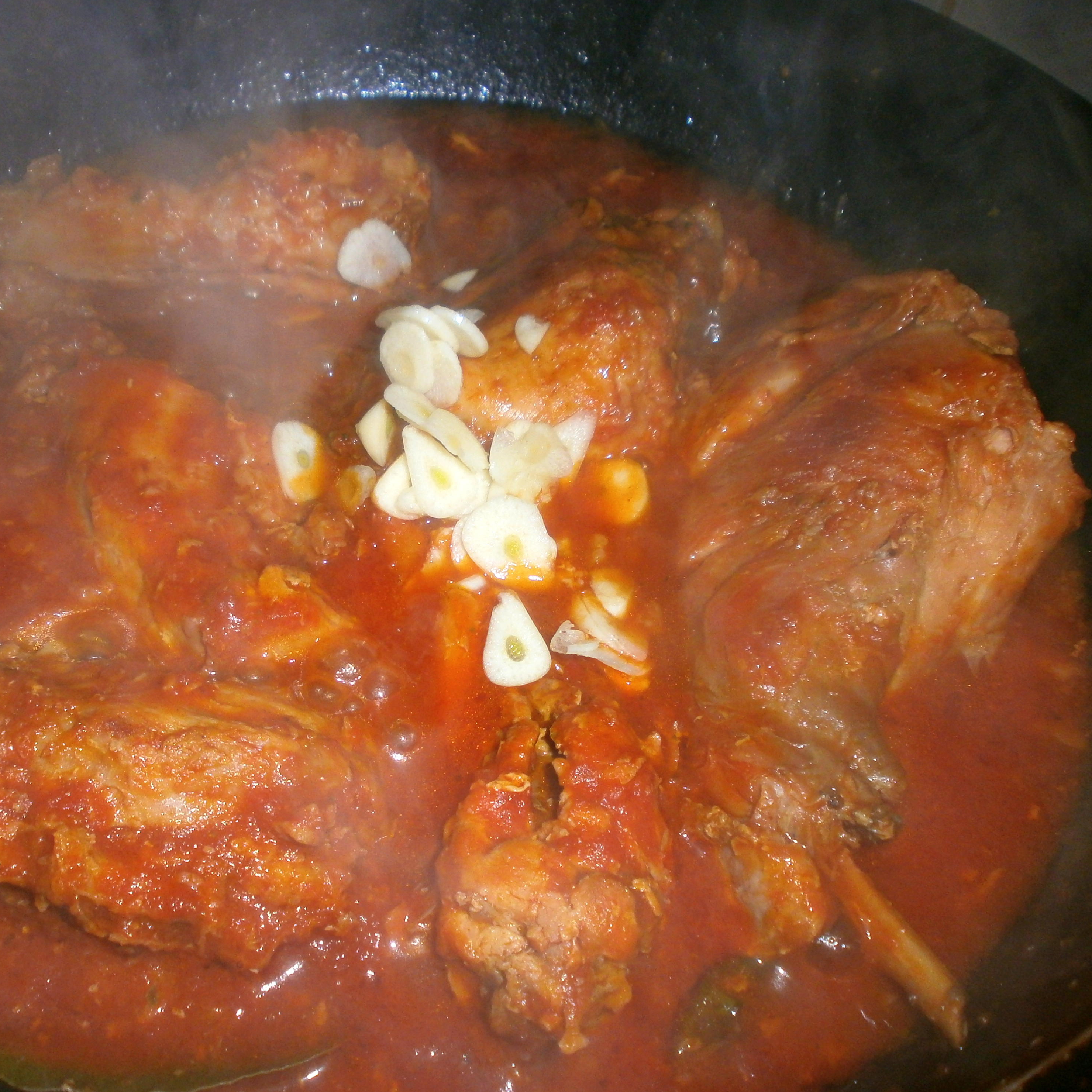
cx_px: 404
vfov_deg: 51.1
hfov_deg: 50.5
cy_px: 544
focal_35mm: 32
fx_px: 1142
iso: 125
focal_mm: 4.8
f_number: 2.9
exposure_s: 1/30
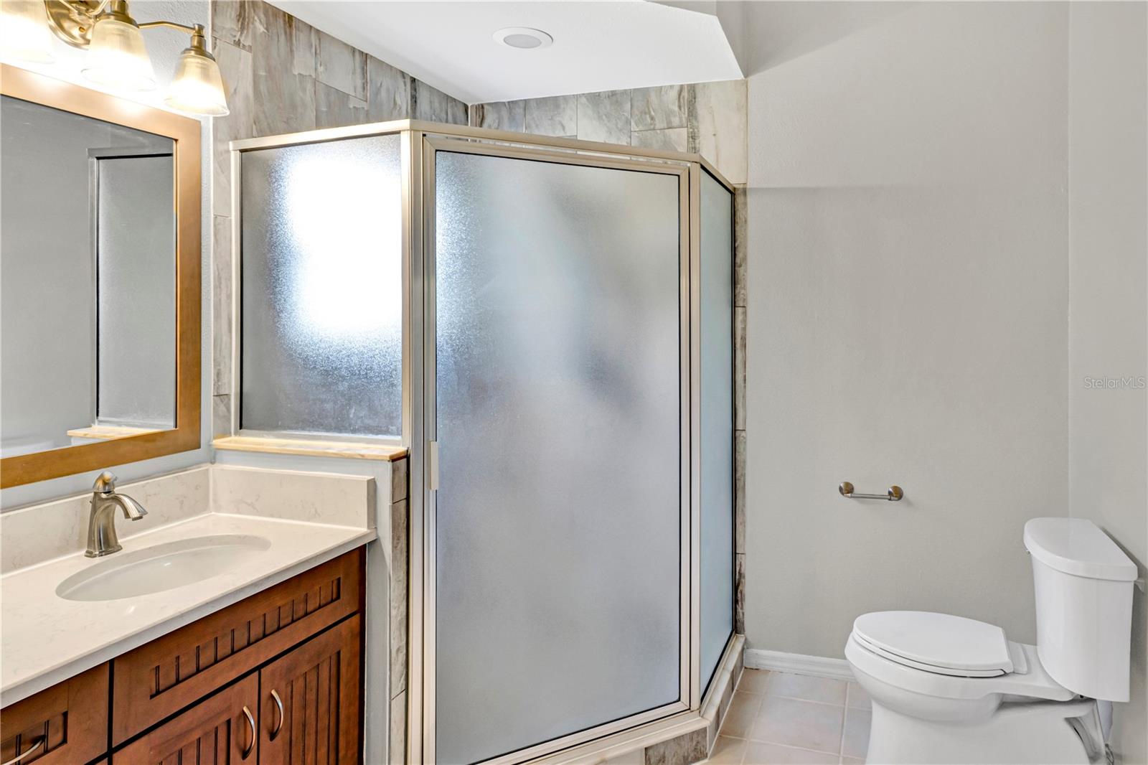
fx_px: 622
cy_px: 382
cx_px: 574
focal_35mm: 20
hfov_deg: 85.4
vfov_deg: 63.2
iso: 320
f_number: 13
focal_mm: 13
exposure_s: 1/10
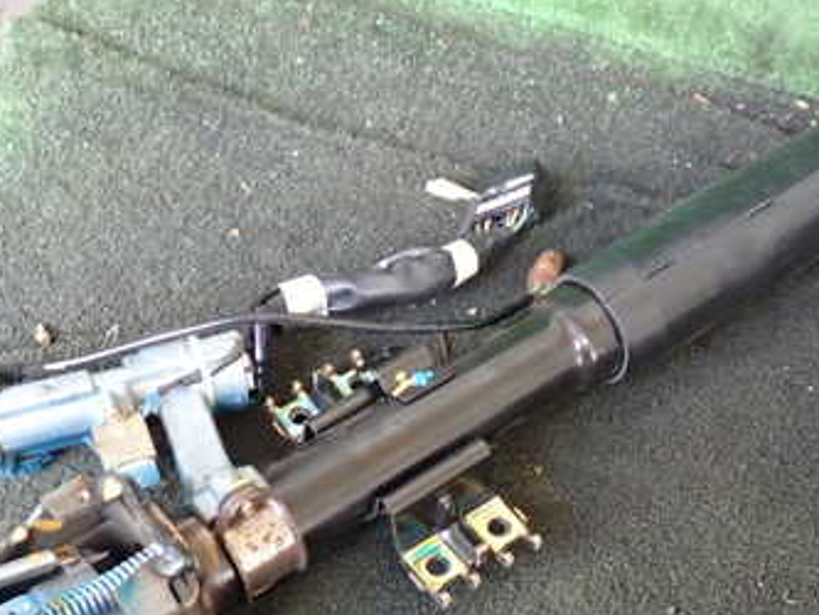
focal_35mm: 54
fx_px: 1278
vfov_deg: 26.6
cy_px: 487
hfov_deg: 35.5
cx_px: 366
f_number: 2.3
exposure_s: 1/30
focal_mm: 5.4
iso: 250
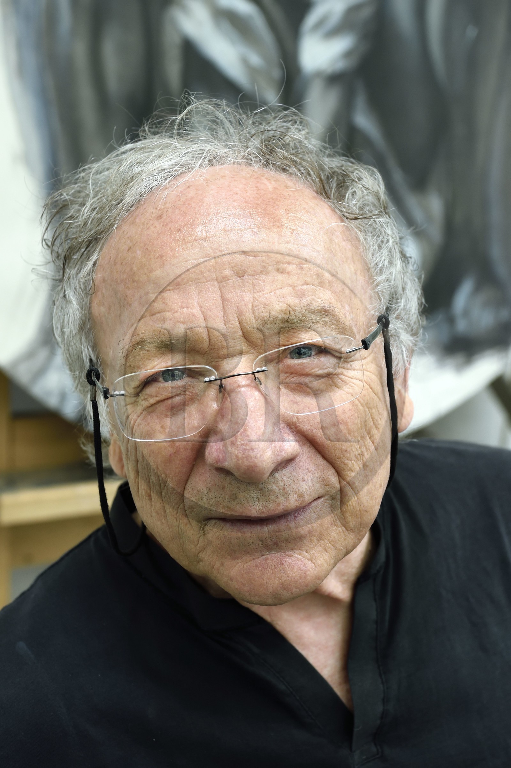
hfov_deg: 19.4
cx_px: 256
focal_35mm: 70
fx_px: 1492
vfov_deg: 28.9
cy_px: 384
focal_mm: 70
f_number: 8
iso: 1600
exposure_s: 1/30
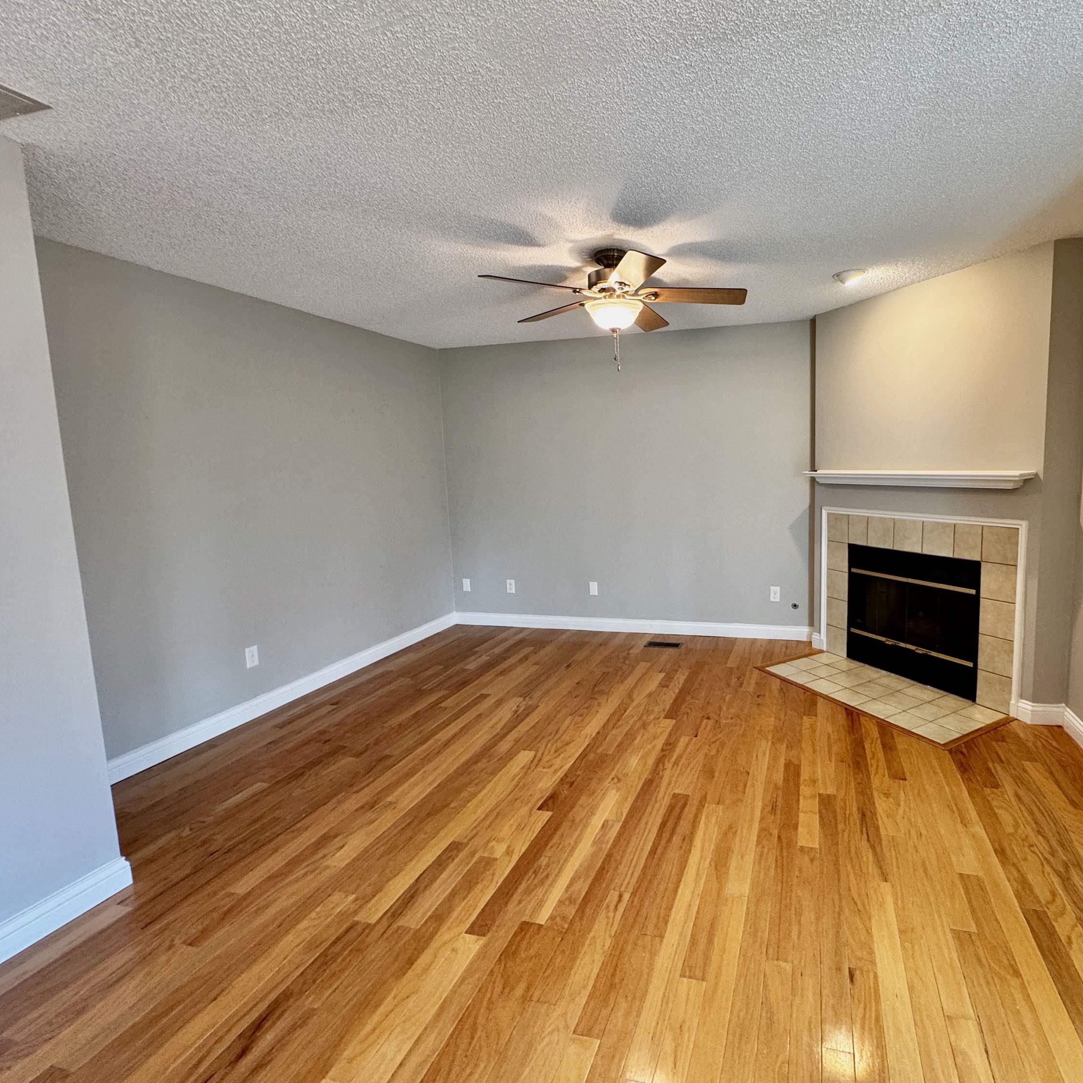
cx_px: 669
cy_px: 532
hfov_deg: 82.6
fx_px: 602
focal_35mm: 17
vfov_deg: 84.0
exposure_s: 1/60
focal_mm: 2.22
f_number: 2.2
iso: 160
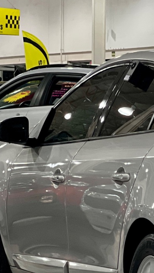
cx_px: 292
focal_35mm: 235
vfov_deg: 9.2
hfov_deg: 5.1
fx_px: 1704
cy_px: 212
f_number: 2.8
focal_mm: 9
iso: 320
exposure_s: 1/40
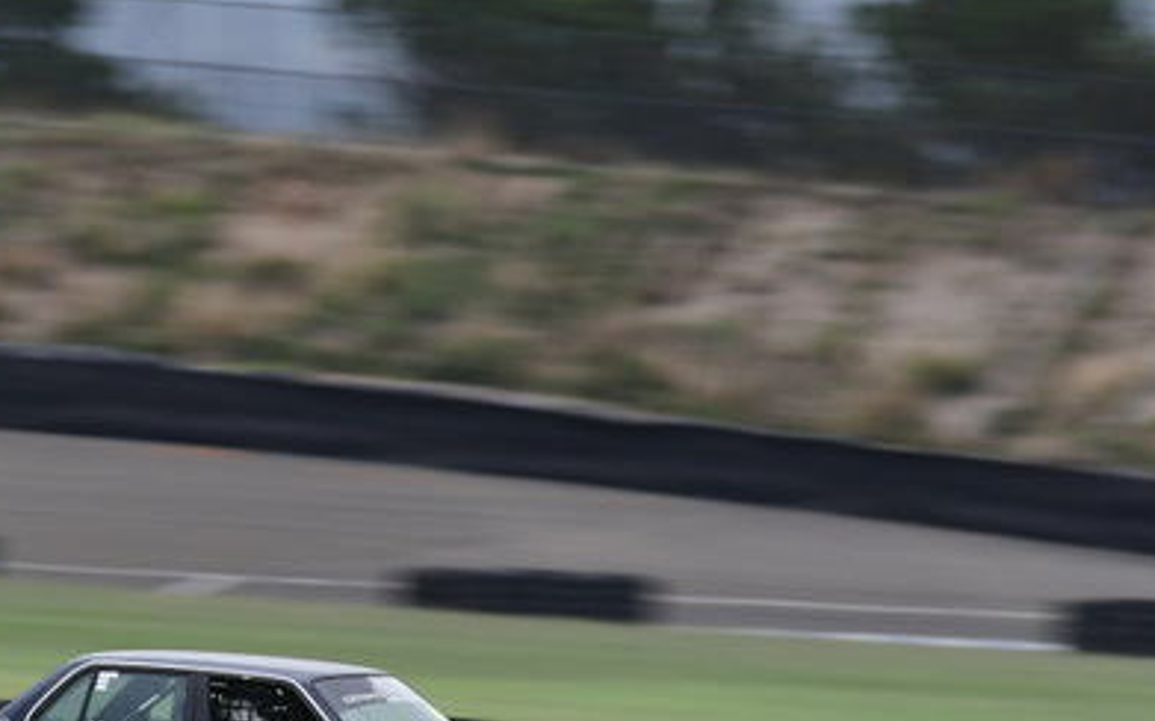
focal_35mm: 1565
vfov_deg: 0.8
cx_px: 245
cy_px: 399
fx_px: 49241
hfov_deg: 1.3
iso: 200
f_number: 11
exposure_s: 1/100
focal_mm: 500
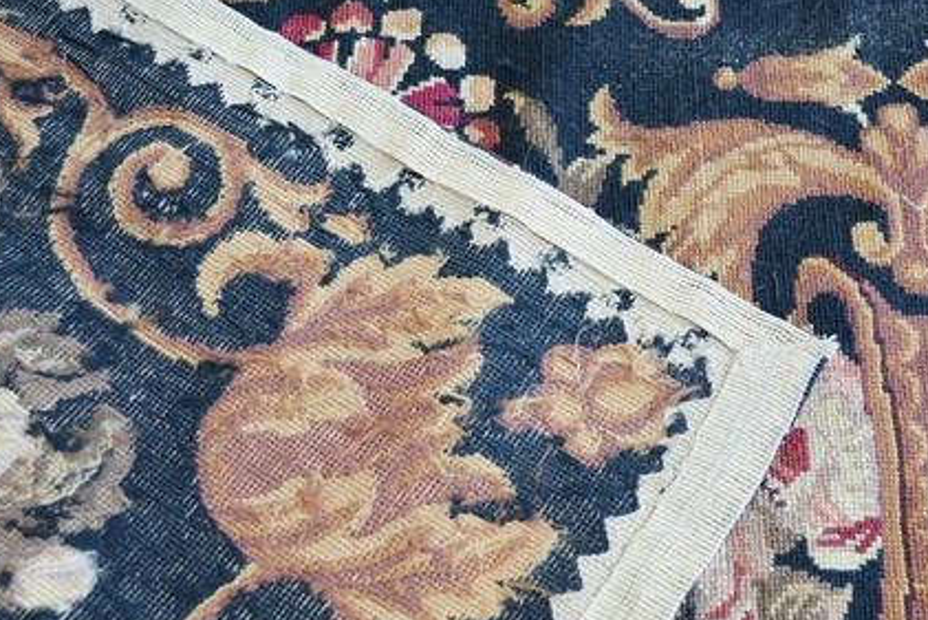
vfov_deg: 28.5
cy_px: 397
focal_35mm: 47
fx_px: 1212
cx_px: 507
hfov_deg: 41.9
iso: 400
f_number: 4.5
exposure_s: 1/80
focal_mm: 22
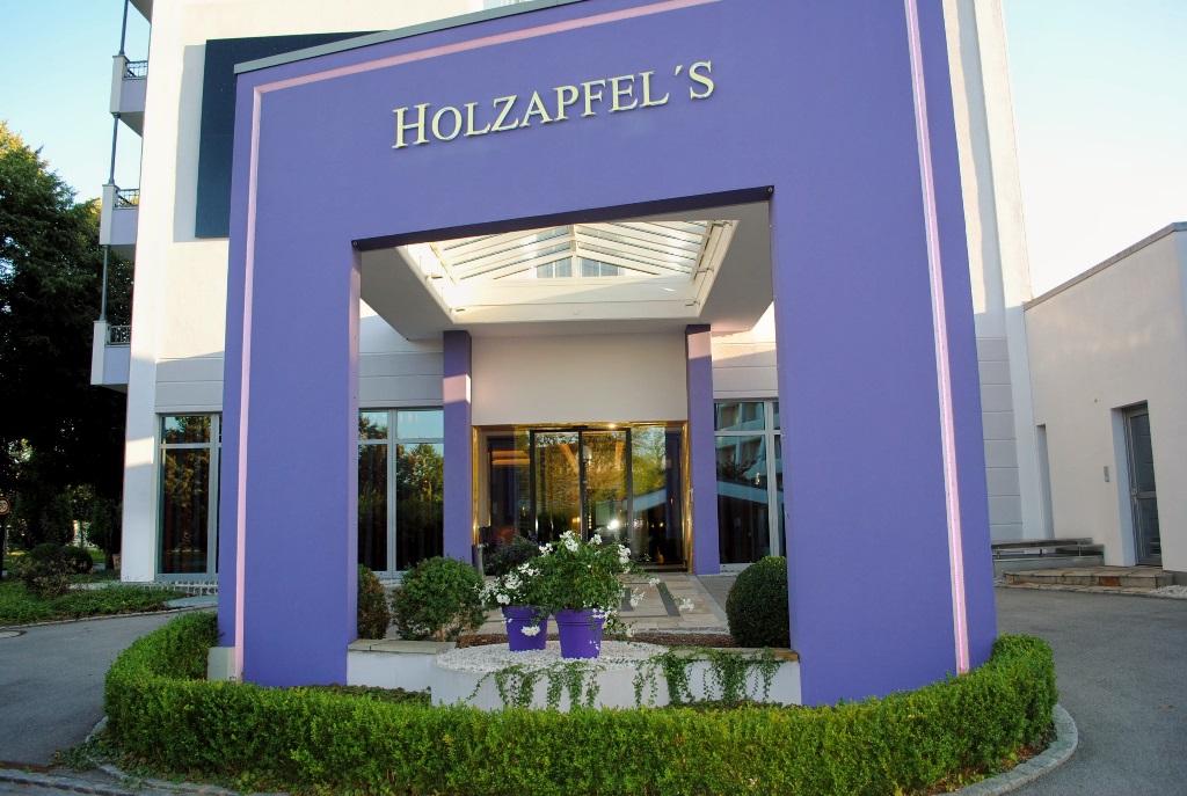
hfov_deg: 67.3
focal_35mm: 27
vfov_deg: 48.1
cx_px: 594
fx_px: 892
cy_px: 398
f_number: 4
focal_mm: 18
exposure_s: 1/125
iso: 160
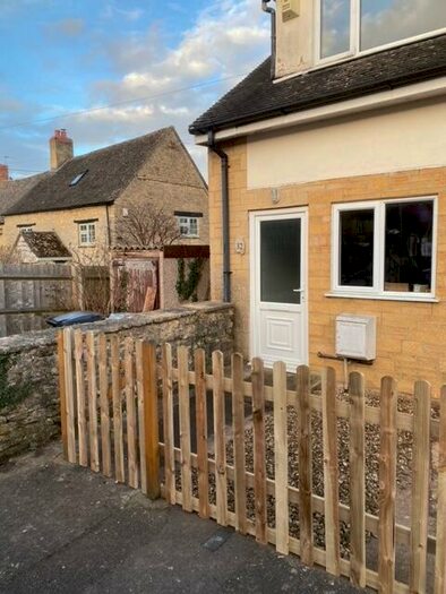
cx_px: 223
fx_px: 446
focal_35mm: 26
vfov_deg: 67.3
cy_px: 297
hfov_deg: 53.1
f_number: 1.8
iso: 32
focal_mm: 4.25
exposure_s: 1/306
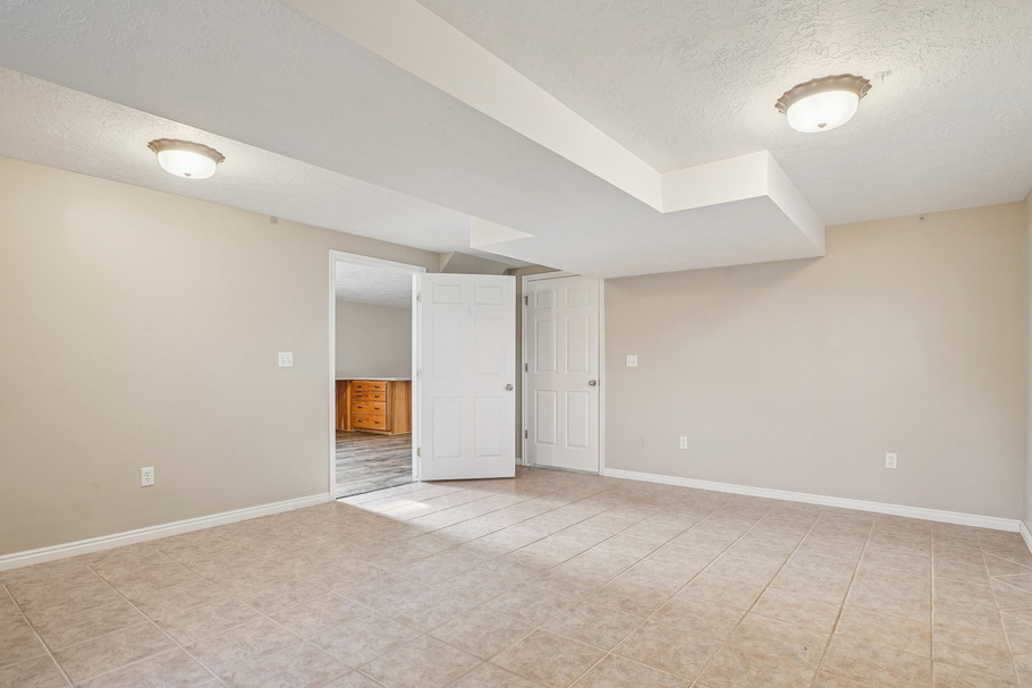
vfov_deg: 67.3
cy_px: 366
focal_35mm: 18
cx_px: 522
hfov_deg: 90.0
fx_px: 516
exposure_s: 1/5
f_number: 8
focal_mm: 16
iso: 400
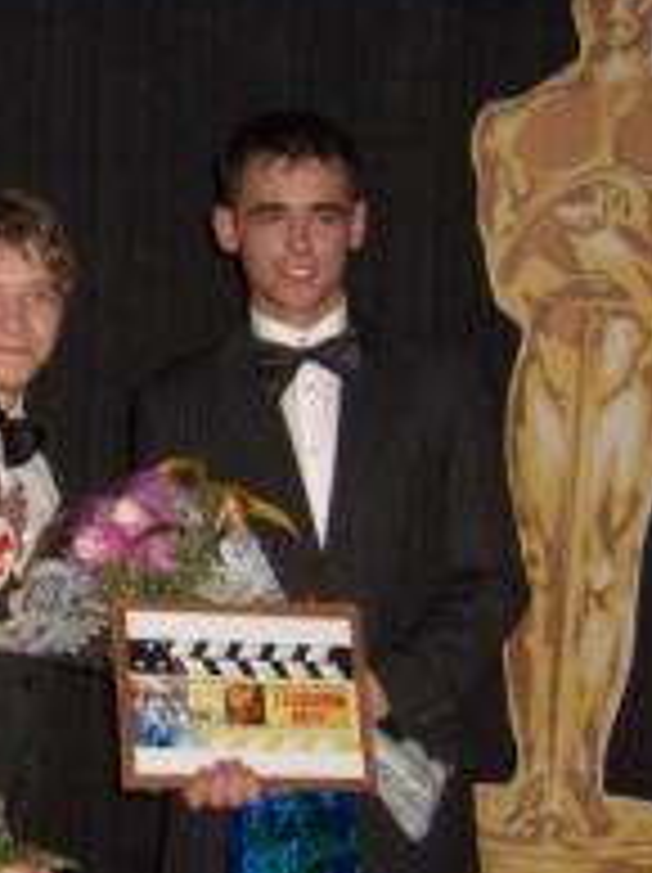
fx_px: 2039
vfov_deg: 24.0
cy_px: 621
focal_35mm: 81
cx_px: -40
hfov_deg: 17.6
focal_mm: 5.8
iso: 120
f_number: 2.8
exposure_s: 1/45
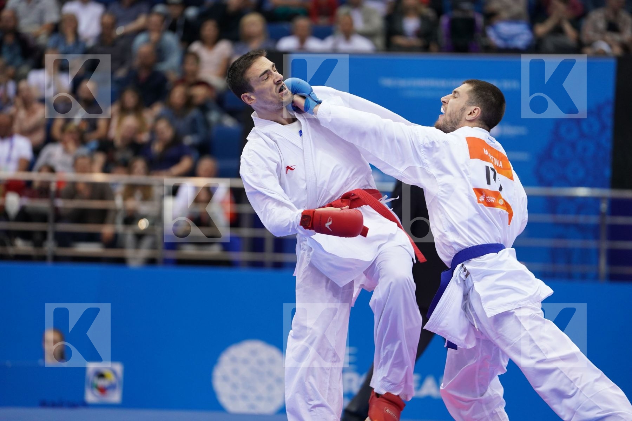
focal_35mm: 198
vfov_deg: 6.9
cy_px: 210
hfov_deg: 10.4
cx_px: 316
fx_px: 3476
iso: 1600
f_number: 2.8
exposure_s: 1/1000
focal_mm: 198
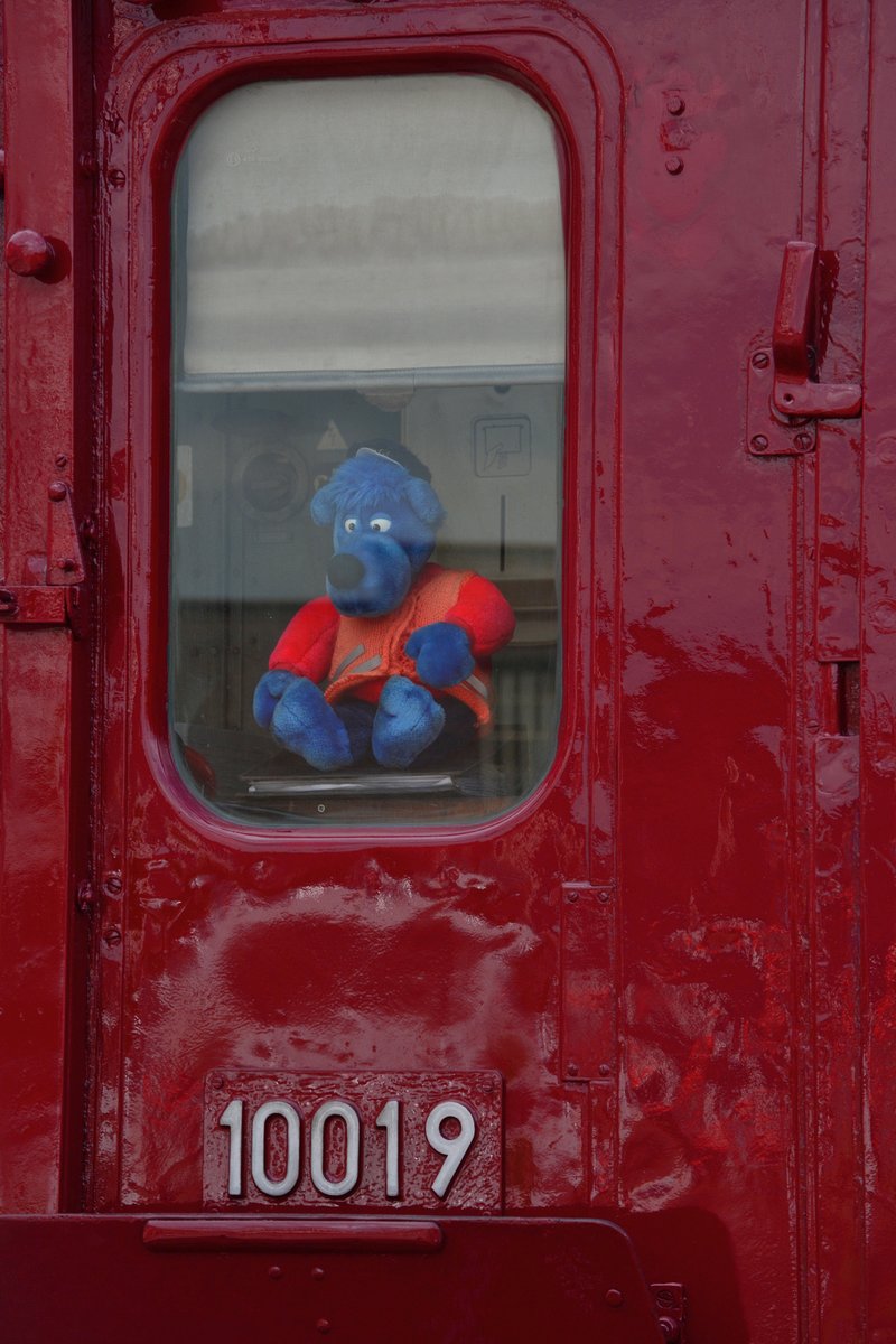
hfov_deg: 9.1
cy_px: 672
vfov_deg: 13.7
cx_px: 448
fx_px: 5600
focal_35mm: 150
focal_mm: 100
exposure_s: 1/640
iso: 200
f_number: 8
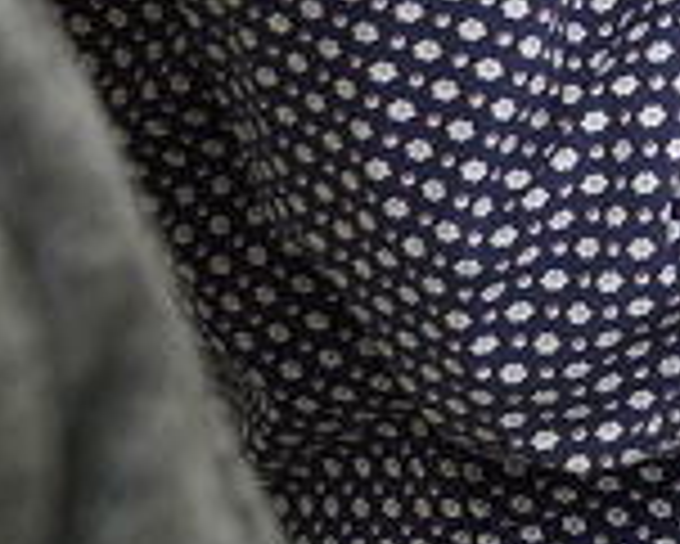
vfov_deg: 7.3
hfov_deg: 8.4
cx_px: 1783
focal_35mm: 204
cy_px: -571
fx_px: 4108
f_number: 5.6
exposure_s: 1/60
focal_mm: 41
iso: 2500
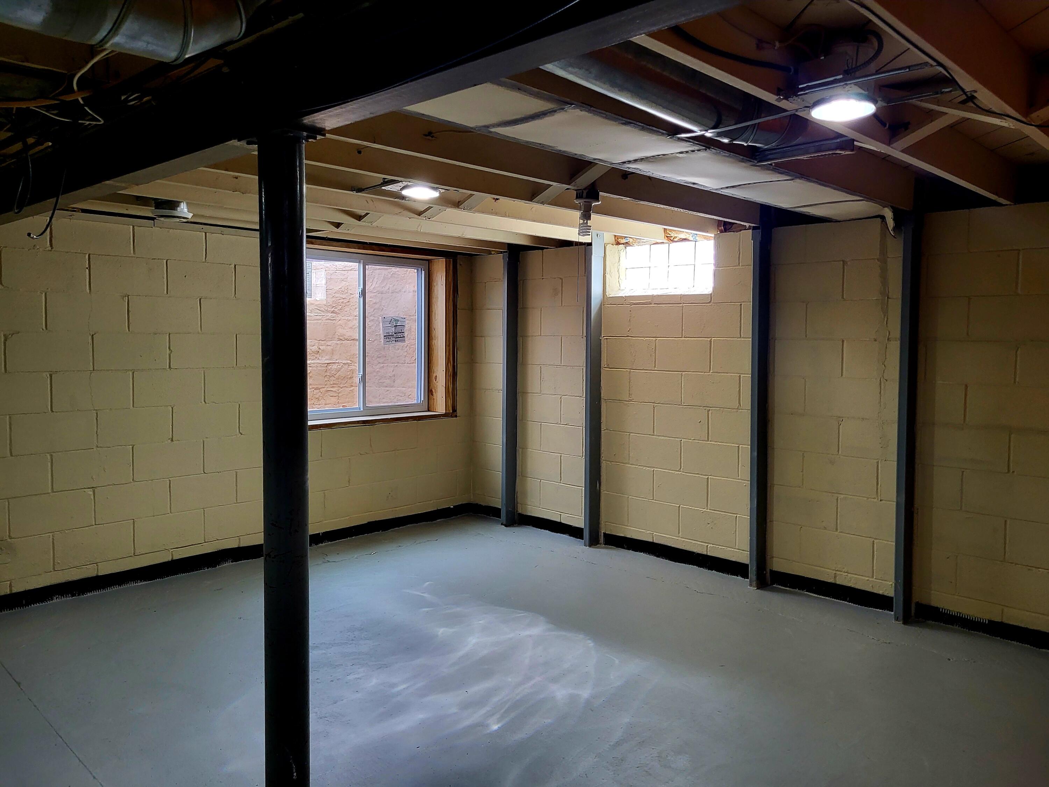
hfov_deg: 67.3
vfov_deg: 53.1
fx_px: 788
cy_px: 394
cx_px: 524
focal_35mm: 26
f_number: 1.8
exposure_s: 1/60.2
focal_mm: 5.4
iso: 160
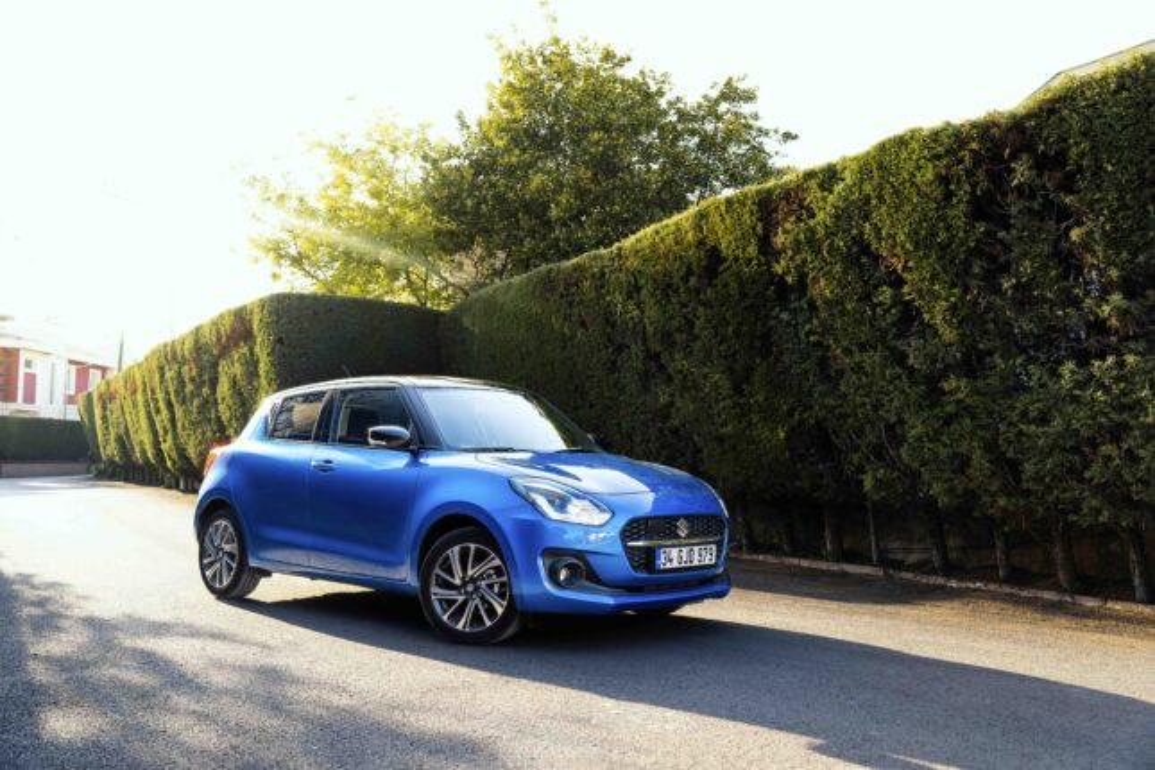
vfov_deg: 41.1
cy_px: 385
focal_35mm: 32
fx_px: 1027
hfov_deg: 58.7
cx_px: 578
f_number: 4
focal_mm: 32
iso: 100
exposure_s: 1/40
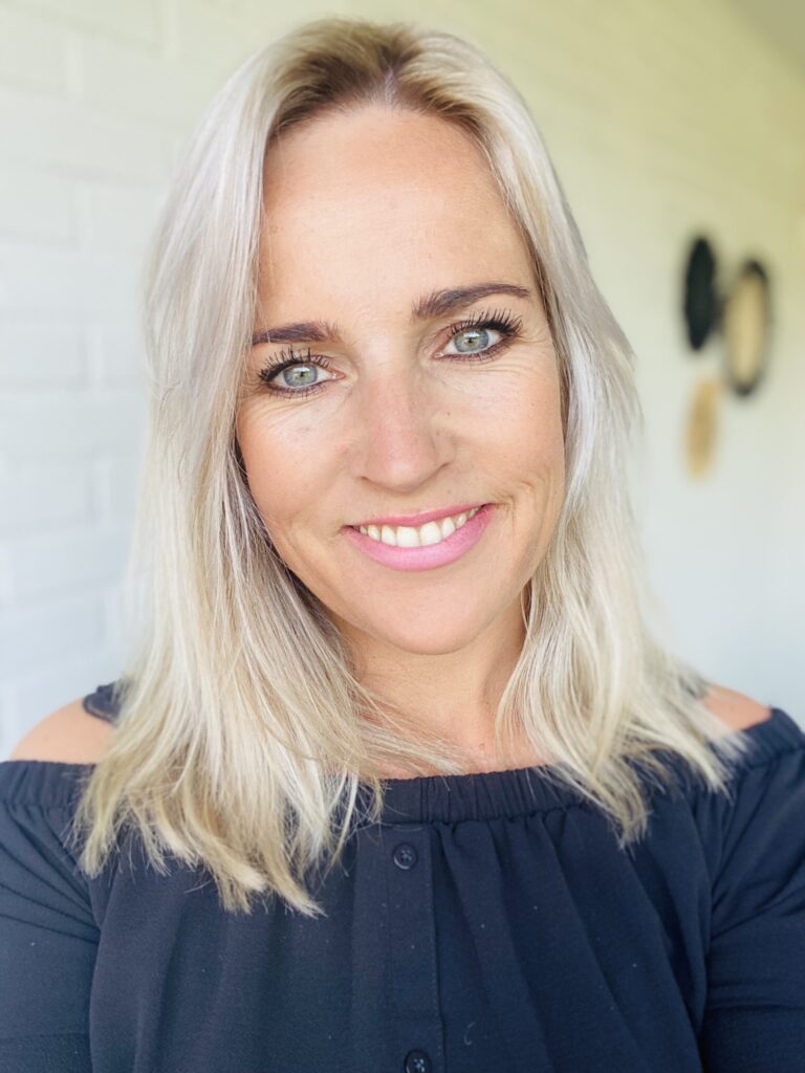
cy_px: 536
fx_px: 930
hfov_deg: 46.8
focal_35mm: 30
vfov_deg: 60.0
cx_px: 402
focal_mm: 2.71
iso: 64
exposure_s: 1/122
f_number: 2.2
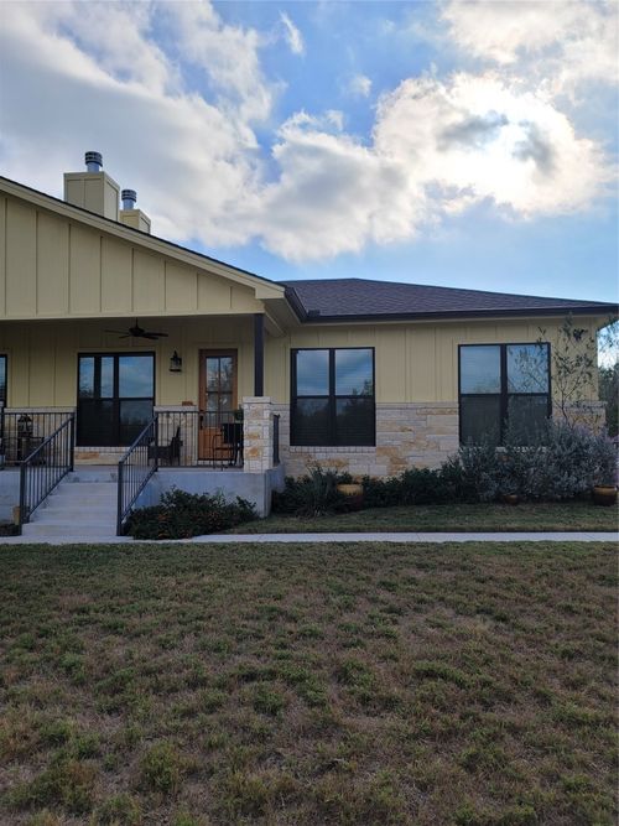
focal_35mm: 25
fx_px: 596
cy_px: 413
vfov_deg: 69.4
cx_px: 310
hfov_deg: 54.9
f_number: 1.8
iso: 20
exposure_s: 1/1321
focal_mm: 7
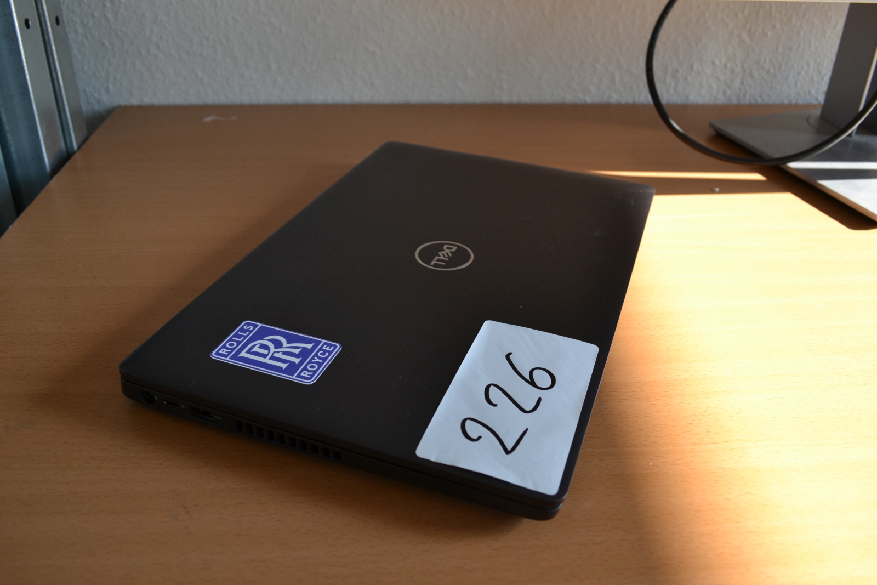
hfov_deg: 61.9
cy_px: 292
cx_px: 438
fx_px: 731
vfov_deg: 43.6
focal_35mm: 30
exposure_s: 1/125
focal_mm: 20
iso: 250
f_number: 5.6
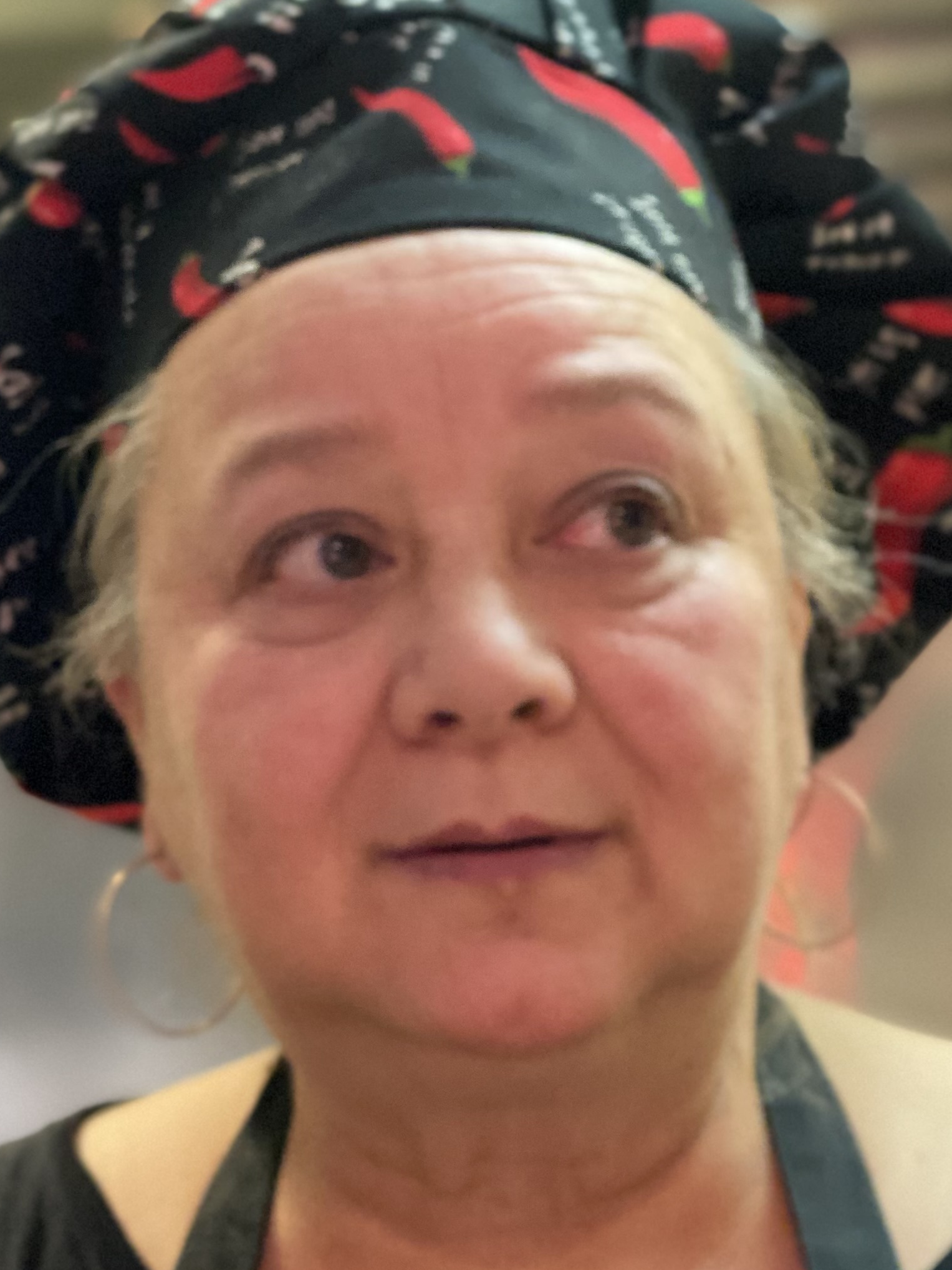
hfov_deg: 14.3
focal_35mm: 103
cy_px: 689
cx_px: 665
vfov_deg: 19.1
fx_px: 3777
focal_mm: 6
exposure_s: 1/20
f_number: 2
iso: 400
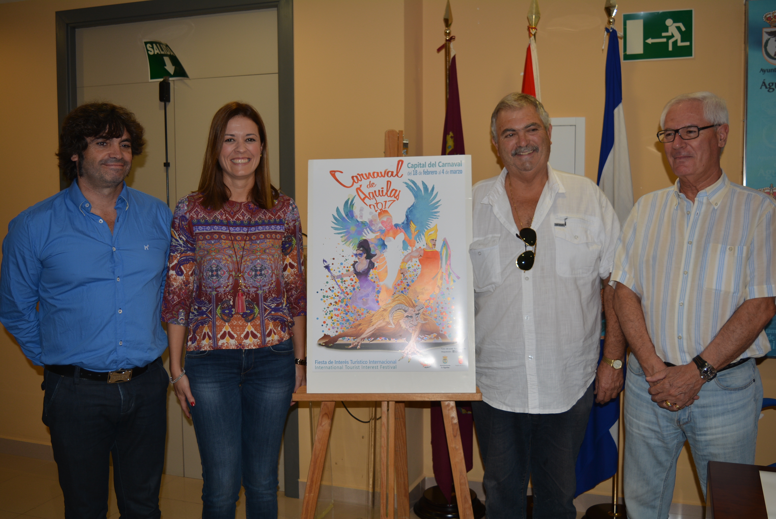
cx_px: 388
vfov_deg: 35.6
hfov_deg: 51.2
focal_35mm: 38
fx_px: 809
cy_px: 260
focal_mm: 25
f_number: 4
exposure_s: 1/60
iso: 100
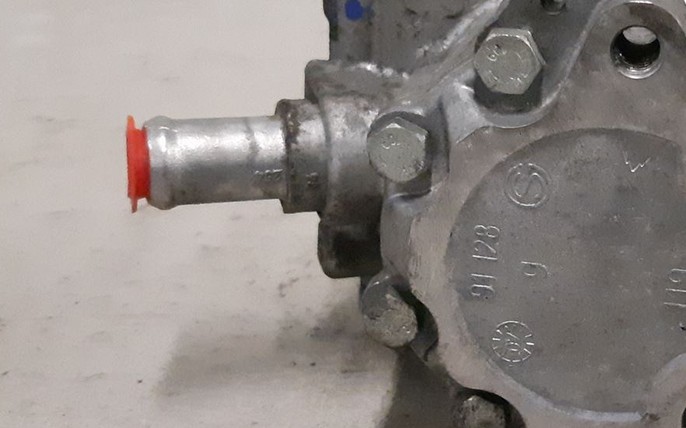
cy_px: 199
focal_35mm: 64
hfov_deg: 31.0
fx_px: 1196
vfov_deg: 20.3
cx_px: 566
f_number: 1.7
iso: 800
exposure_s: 1/216
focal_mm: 3.93
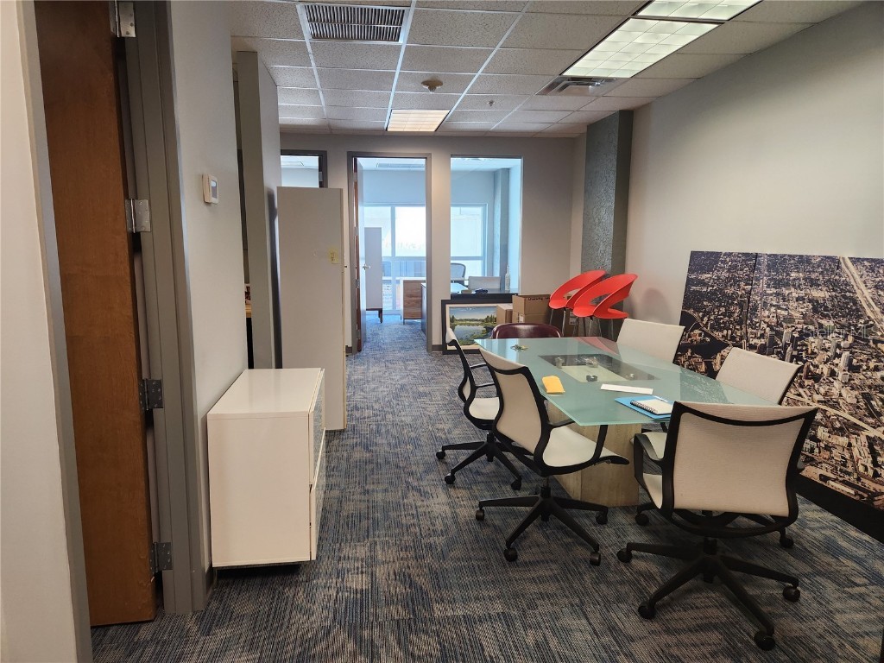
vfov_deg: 58.9
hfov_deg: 73.9
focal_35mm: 23
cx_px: 442
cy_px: 332
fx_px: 587
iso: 200
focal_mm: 5.4
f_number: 1.8
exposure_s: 1/180
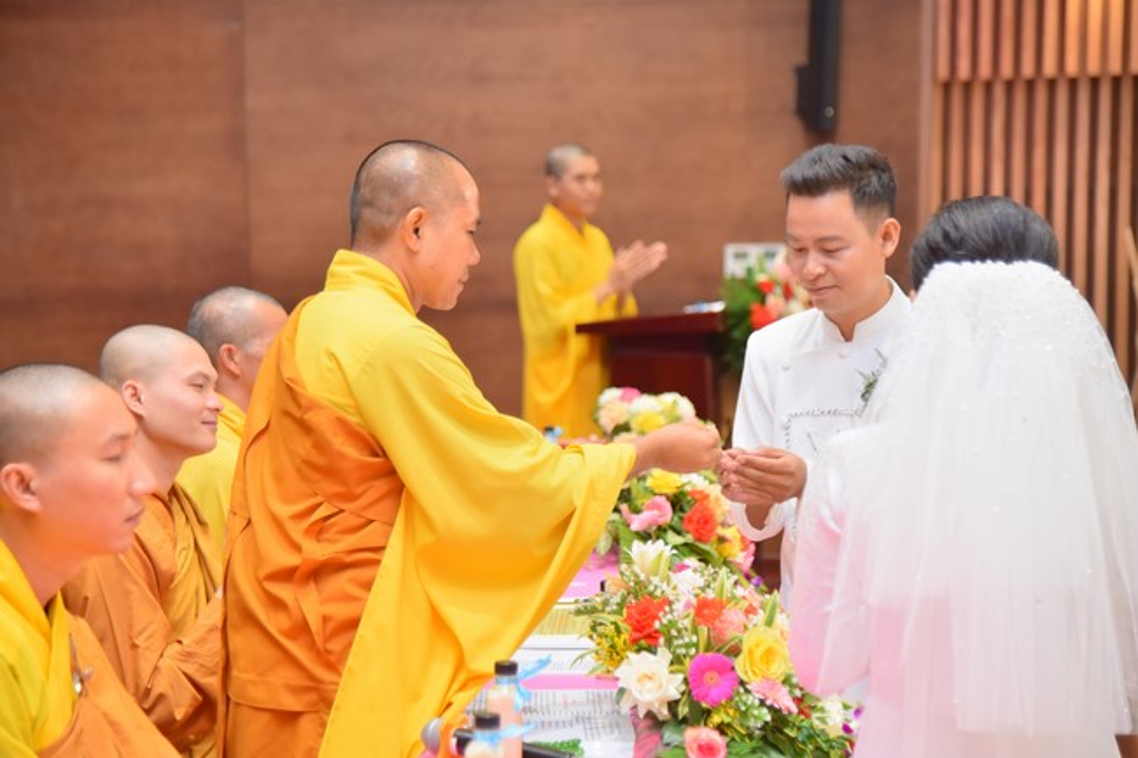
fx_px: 2686
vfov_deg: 16.1
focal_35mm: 85
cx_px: 569
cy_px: 379
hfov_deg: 23.9
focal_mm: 85
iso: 1250
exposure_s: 1/125
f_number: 4
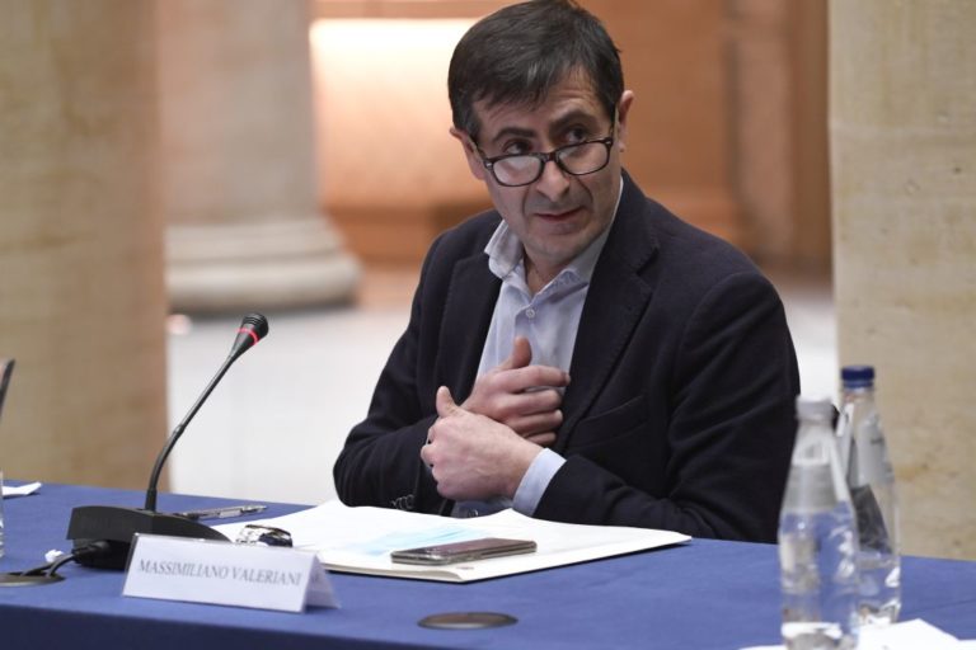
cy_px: 325
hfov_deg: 10.5
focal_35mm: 195
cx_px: 488
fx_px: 5286
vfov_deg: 7.0
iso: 2500
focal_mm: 130
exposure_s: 1/125
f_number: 4
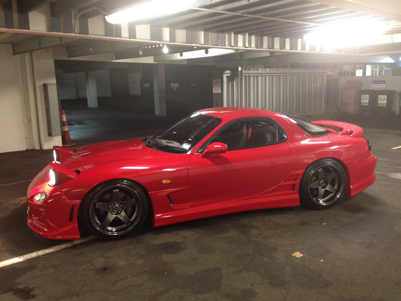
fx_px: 382
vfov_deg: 42.9
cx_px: 200
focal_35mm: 33
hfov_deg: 55.3
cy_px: 150
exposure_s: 1/20
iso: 320
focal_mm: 4.12
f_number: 2.4
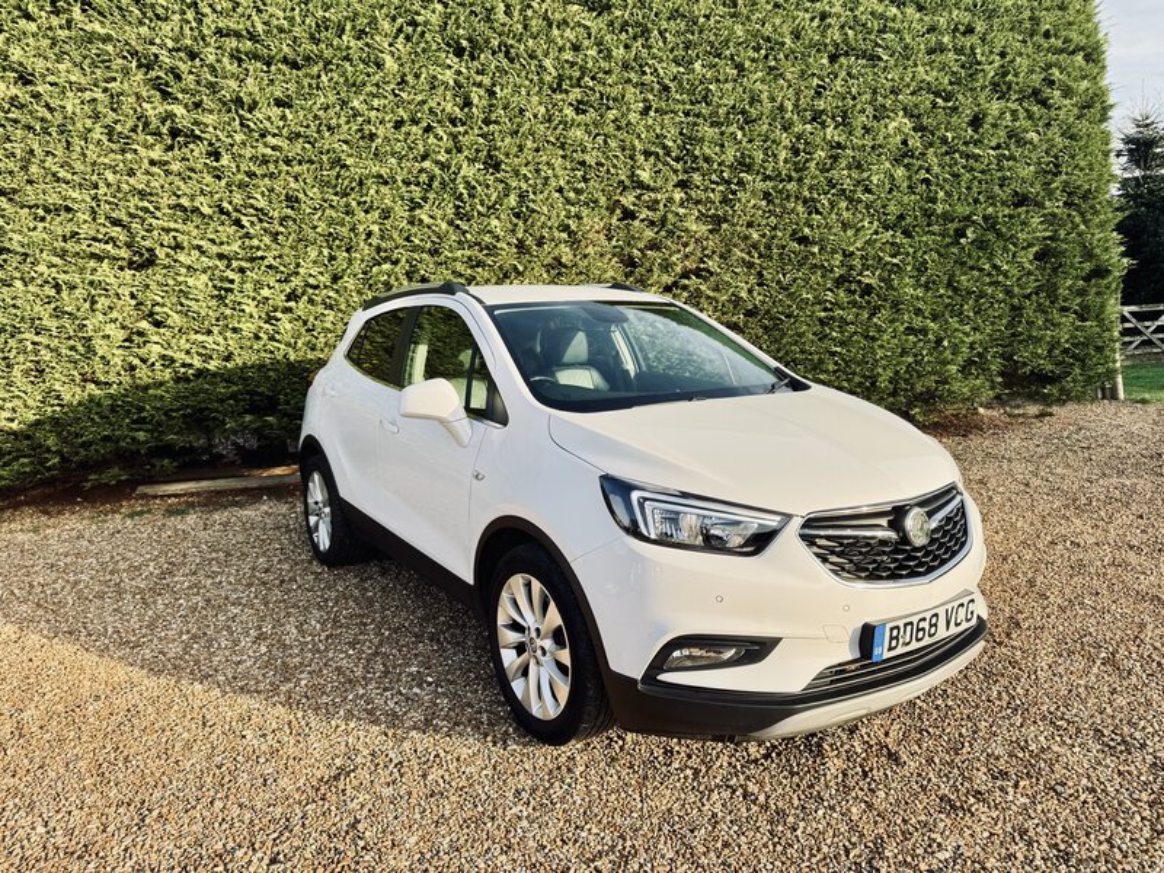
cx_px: 582
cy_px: 436
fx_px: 807
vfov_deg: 56.8
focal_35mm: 24
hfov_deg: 71.6
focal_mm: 6.76
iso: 80
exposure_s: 1/782
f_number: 1.78
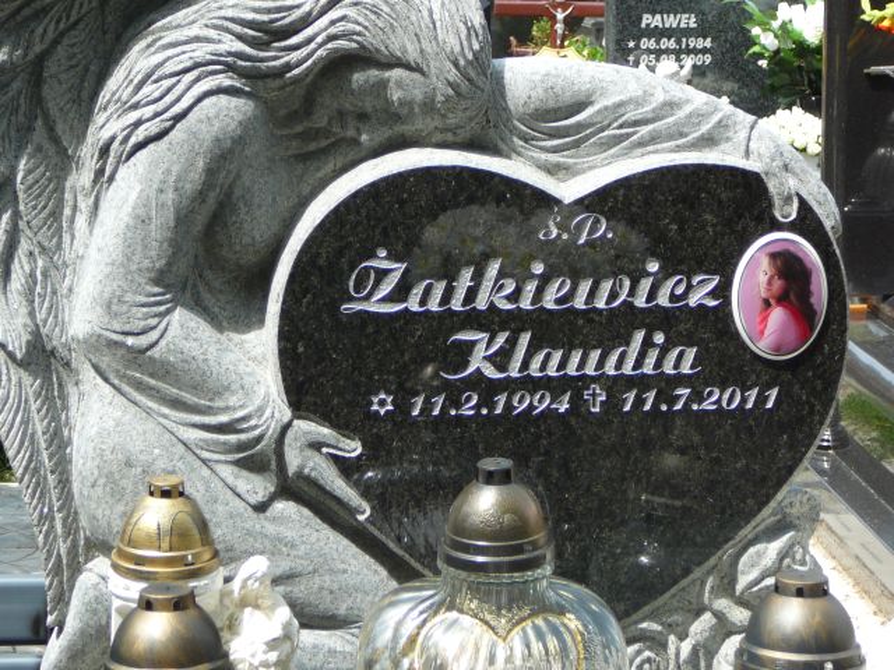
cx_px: 447
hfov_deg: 18.7
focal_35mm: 105
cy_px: 335
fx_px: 2712
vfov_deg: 14.1
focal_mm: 15.6
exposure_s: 1/250
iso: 80
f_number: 3.9
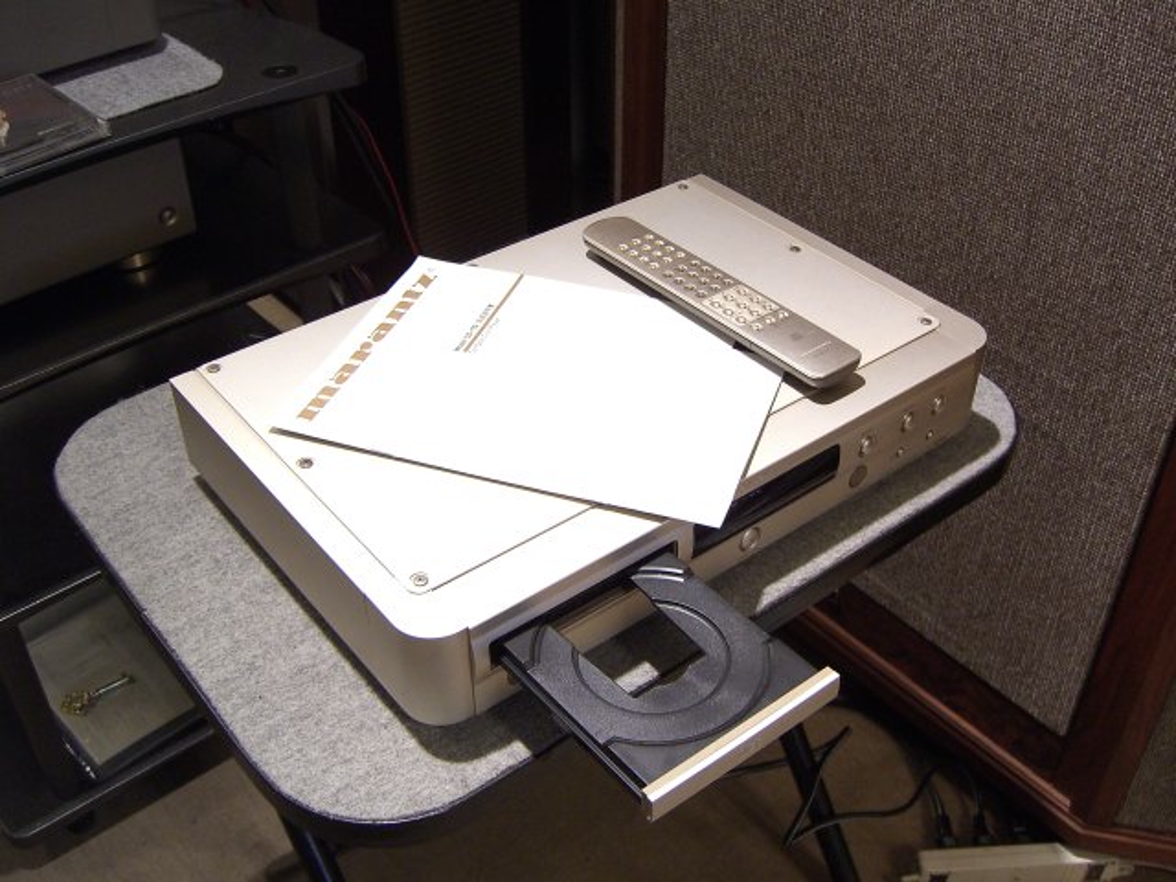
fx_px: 1291
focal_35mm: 38
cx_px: 588
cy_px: 441
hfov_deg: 49.0
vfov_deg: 37.7
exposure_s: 1/30
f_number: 2.8
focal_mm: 7.9
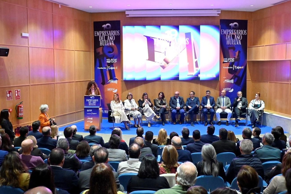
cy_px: 87
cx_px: 161
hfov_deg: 49.9
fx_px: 312
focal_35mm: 39
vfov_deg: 34.5
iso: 4000
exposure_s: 1/125
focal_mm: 21
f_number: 5
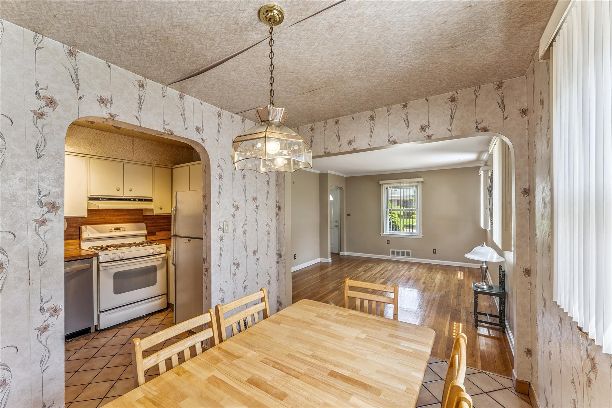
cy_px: 204
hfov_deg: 104.3
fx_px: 238
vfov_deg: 81.2
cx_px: 306
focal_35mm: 14
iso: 100
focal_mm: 14
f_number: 11
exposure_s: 1/3.33
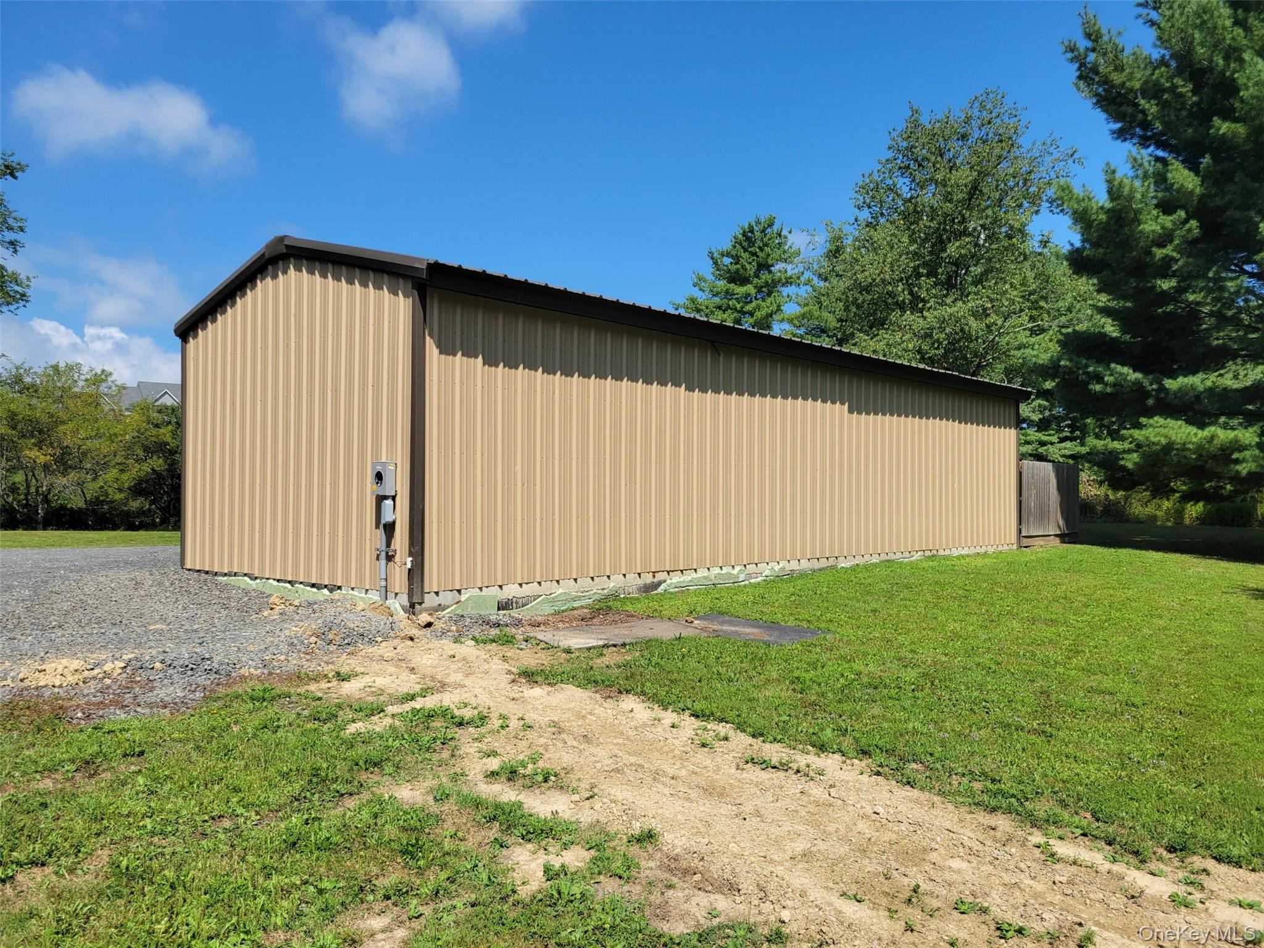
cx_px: 632
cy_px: 474
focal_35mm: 26
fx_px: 949
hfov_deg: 67.3
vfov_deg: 53.1
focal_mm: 5.4
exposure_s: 1/2614
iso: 40
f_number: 1.8
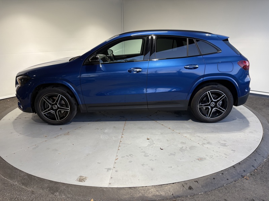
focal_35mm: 26
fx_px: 202
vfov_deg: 53.1
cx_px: 134
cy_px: 100
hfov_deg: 67.3
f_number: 1.6
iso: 80
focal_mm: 5.96
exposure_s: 1/50
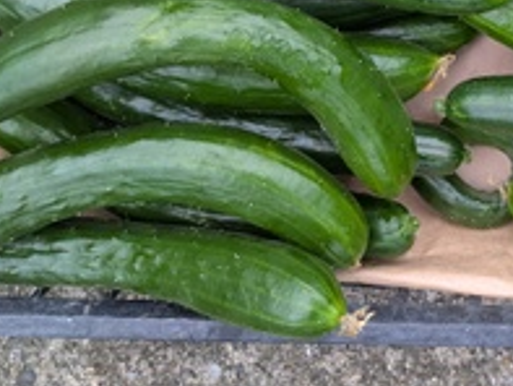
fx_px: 905
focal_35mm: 61
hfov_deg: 30.3
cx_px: 461
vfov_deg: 22.3
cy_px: -70
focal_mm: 5.43
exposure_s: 1/120
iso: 83
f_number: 1.89
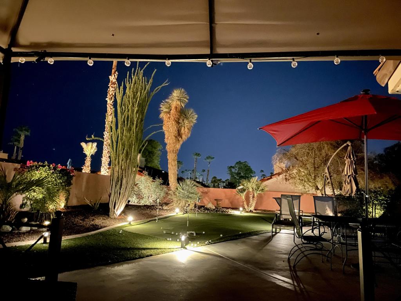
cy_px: 150
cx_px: 200
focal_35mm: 26
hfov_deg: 67.3
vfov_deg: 53.1
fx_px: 301
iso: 2000
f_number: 1.6
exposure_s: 1/4
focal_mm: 4.2
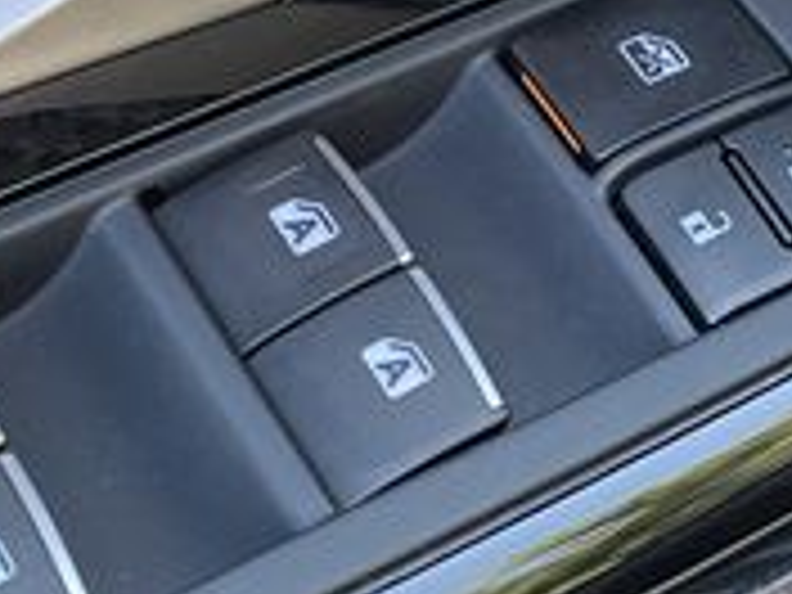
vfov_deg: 10.7
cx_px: 812
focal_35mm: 138
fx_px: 3157
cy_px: 194
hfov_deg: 14.1
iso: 125
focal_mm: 4.2
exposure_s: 1/120
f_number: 1.6
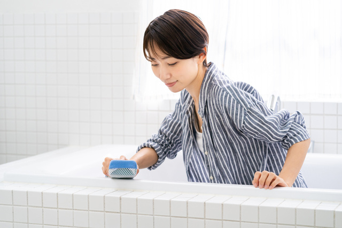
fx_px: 807
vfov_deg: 16.1
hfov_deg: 23.9
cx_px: 171
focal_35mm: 85
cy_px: 114
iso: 500
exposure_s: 1/640
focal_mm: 85
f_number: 4
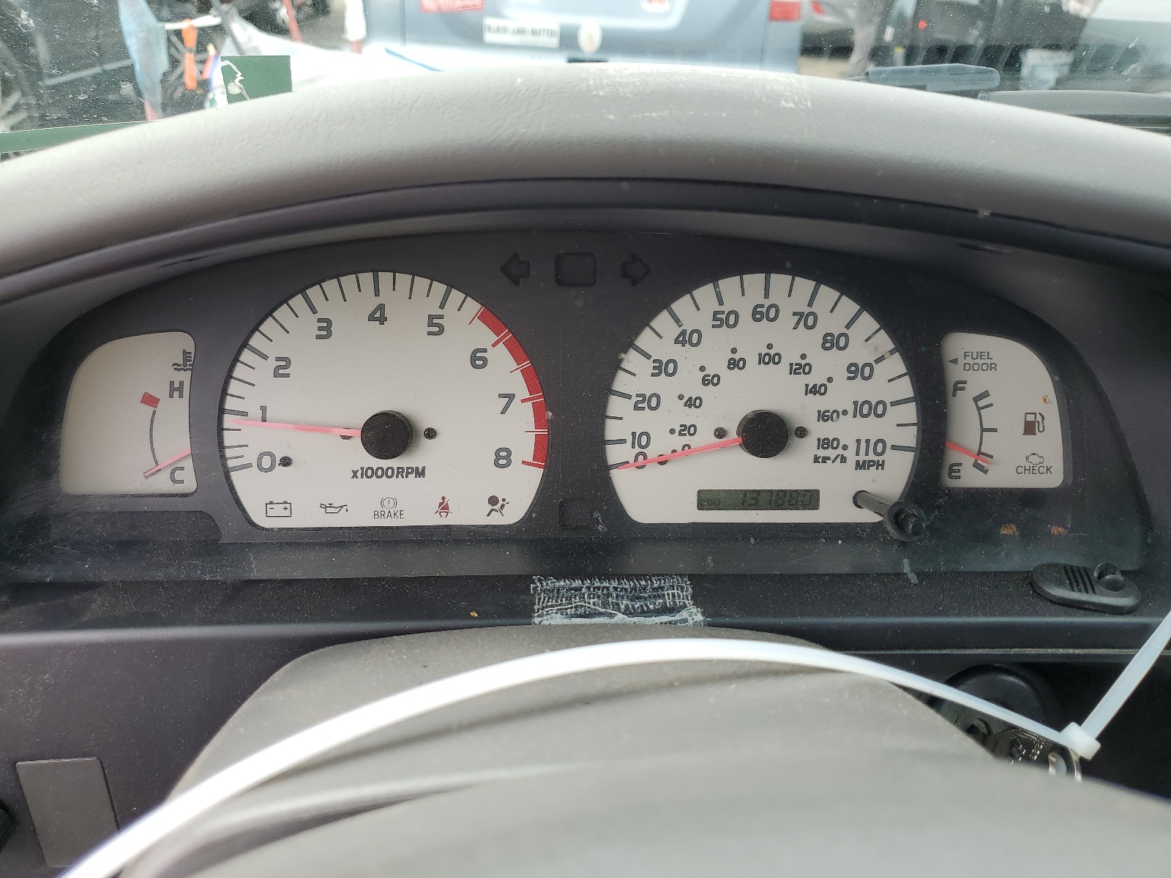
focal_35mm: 26
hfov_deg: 67.3
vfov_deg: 53.1
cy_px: 439
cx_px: 586
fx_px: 880
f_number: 1.5
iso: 50
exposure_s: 1/417
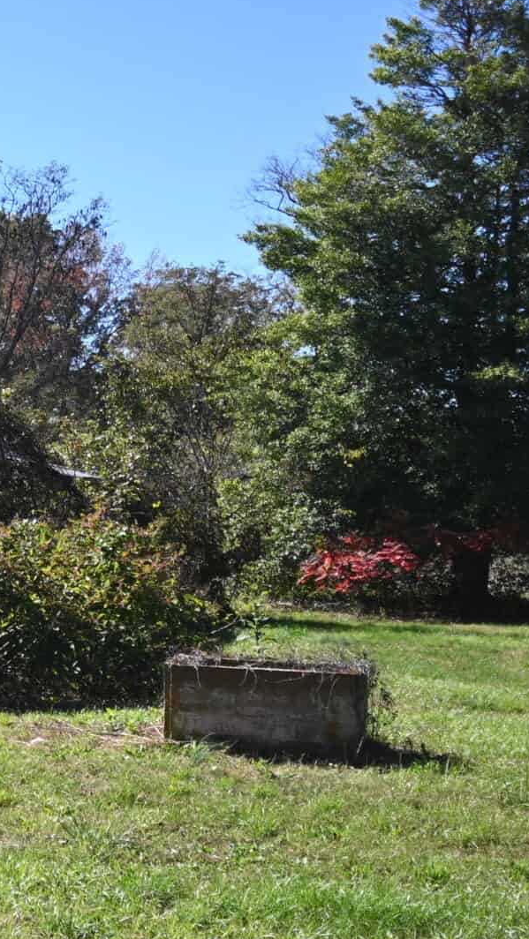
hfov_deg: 15.0
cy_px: 555
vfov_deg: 30.9
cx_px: -470
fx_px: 1695
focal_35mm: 68
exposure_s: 1/320
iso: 100
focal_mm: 18
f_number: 7.1
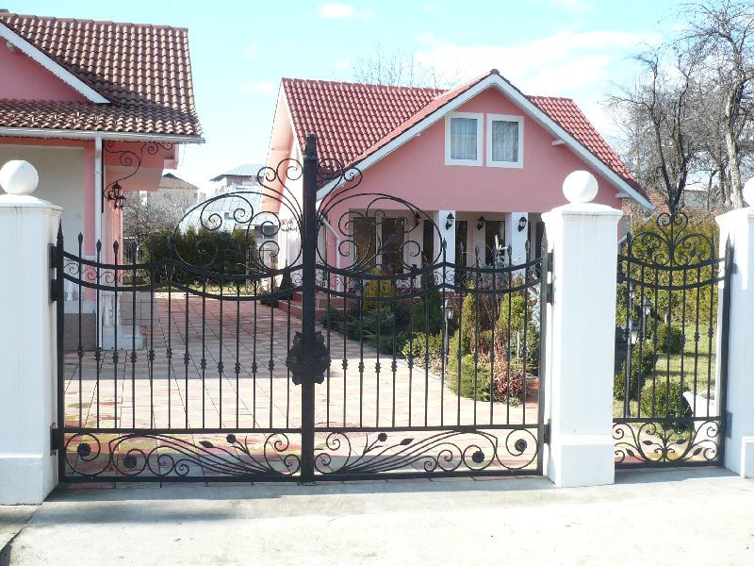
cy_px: 283
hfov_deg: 49.0
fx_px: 828
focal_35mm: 38
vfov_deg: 37.7
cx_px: 377
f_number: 2.8
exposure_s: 1/400
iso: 100
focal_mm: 5.8
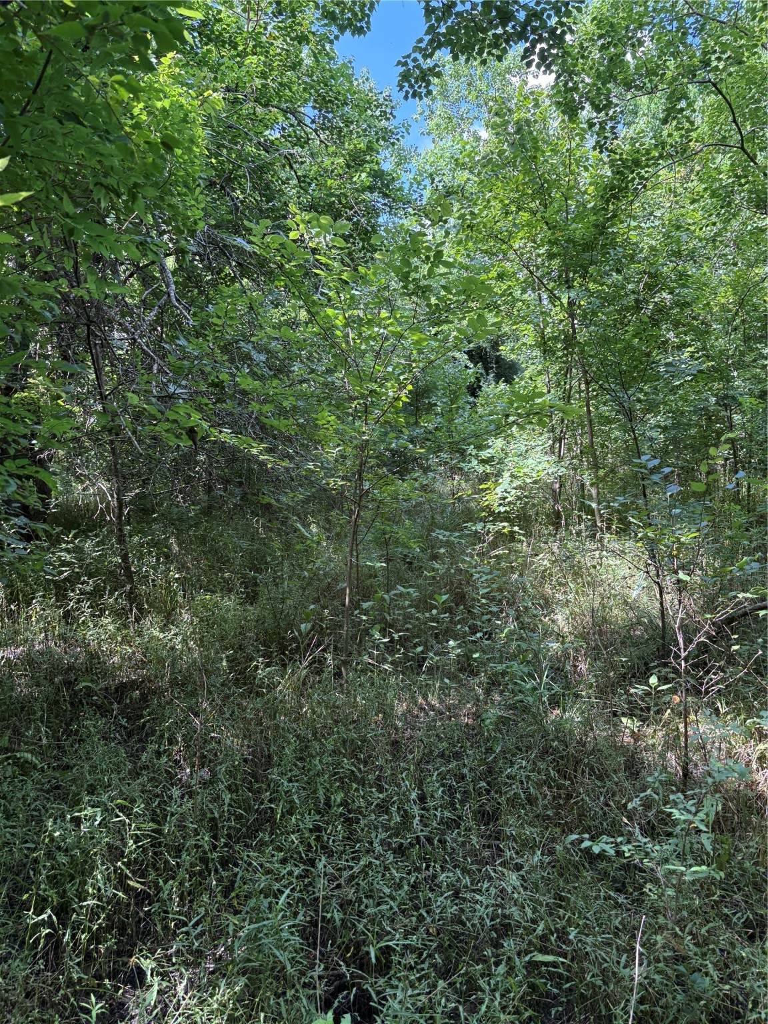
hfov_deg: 53.1
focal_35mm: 26
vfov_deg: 67.3
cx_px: 384
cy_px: 512
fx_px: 769
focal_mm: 5.96
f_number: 1.6
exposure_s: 1/227
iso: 64
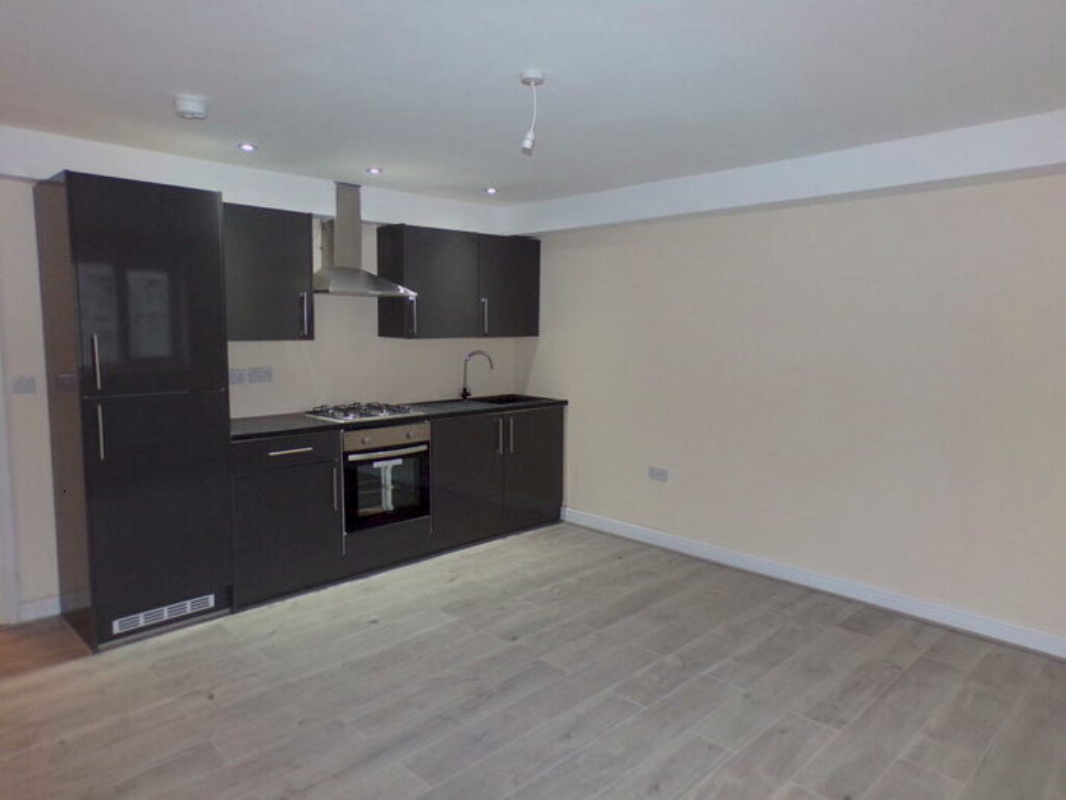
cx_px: 533
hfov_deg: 71.6
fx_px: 739
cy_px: 400
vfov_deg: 56.8
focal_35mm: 24
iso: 200
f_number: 3
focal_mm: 4.3
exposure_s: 1/34
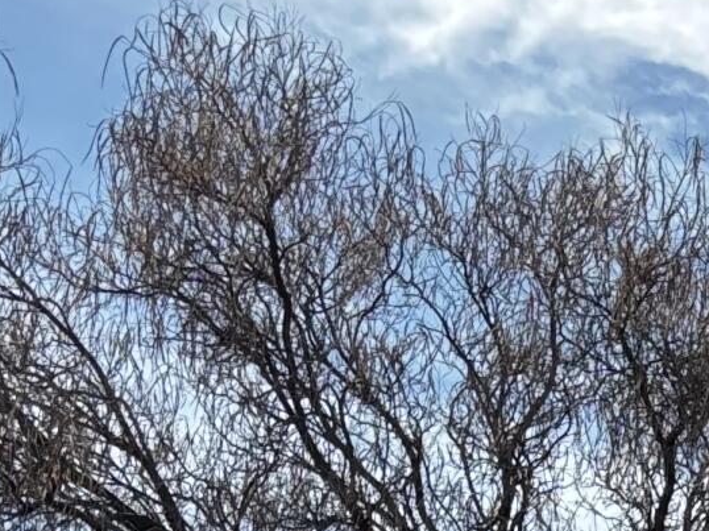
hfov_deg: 12.2
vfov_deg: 9.0
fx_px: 2969
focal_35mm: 145
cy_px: 1358
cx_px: 1380
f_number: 1.6
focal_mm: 5.96
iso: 50
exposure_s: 1/2513
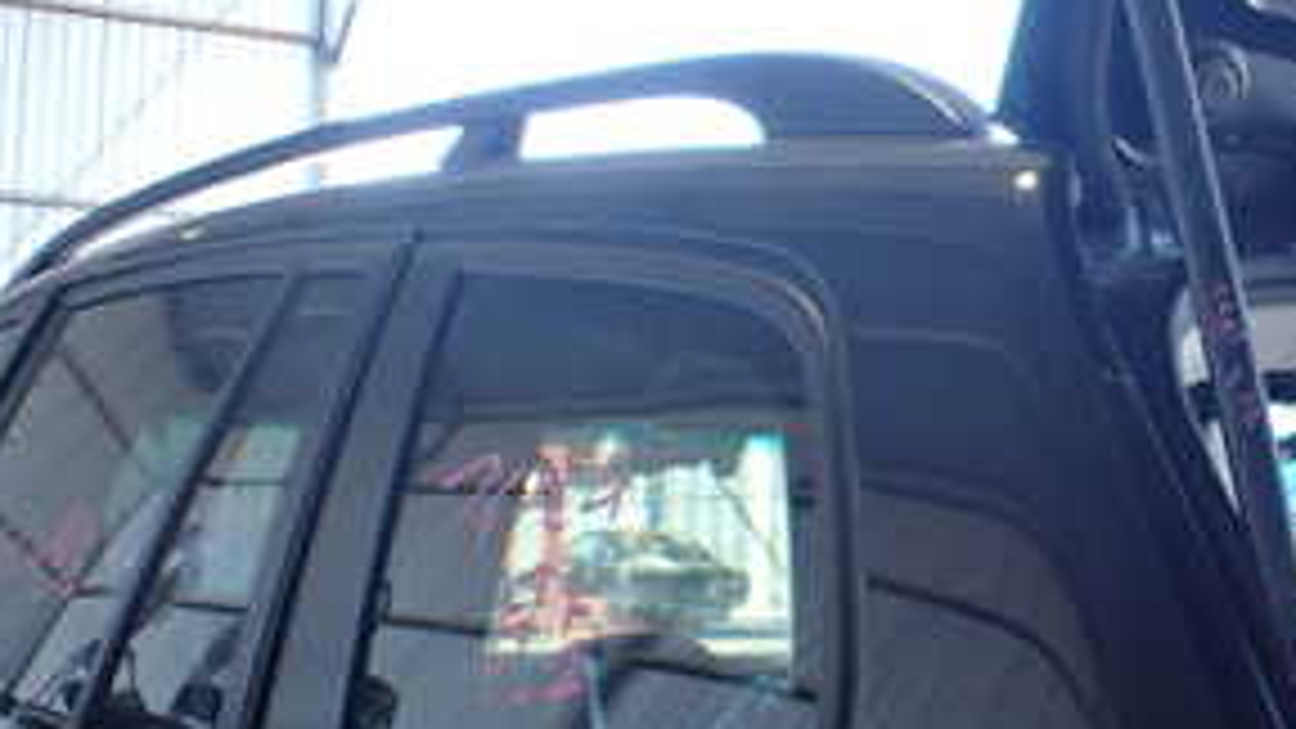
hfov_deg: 28.9
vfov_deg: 17.7
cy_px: 392
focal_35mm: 68
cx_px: 1310
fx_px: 2337
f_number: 2.3
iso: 200
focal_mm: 5.4
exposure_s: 1/125
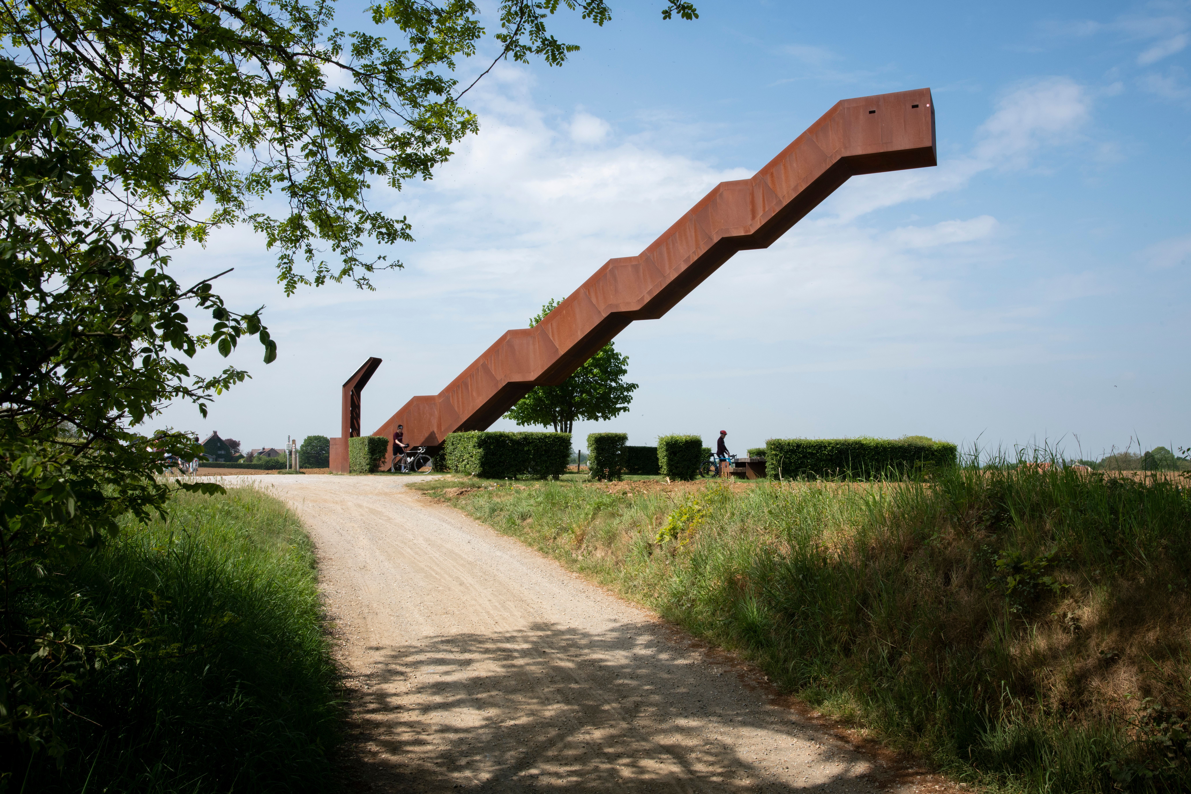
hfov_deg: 60.3
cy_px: 397
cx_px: 596
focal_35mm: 31
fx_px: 1026
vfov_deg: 42.3
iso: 200
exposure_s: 1/200
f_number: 16
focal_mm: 31
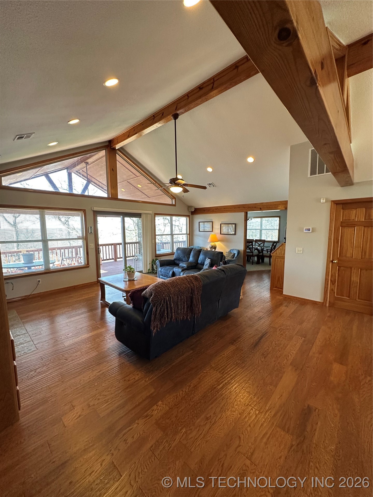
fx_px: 201
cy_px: 248
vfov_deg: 102.1
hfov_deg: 85.7
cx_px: 186
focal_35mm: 14
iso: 200
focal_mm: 2.22
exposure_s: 1/120
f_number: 2.2
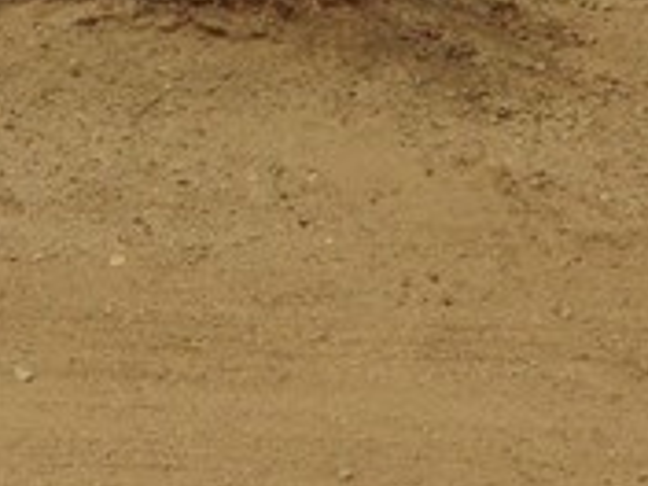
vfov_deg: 9.9
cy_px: -442
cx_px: -77
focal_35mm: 140
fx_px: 2621
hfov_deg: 13.8
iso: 64
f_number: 7.5
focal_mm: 4.3
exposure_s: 1/500
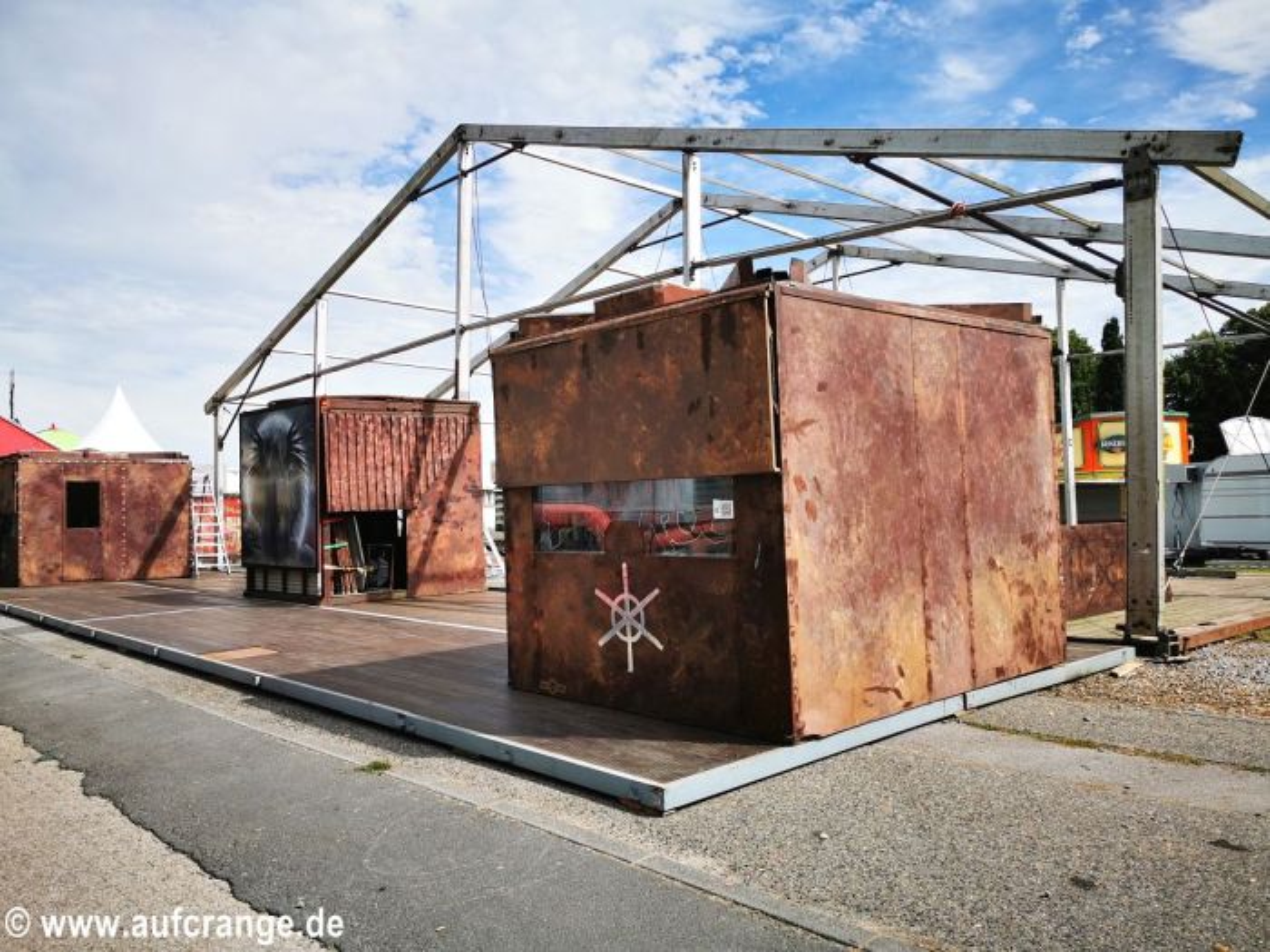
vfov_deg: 51.4
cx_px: 635
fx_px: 991
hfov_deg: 65.3
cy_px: 476
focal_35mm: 27
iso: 50
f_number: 1.6
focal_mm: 5.56
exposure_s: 1/2381
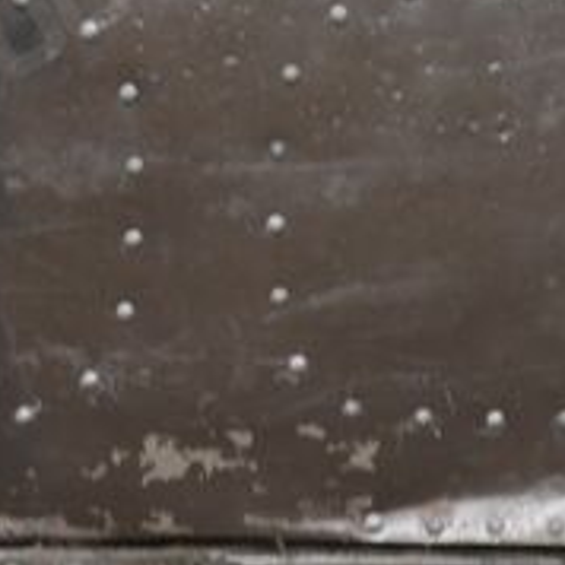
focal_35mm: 257
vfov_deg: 6.6
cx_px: 321
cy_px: -571
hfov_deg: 6.8
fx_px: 4746
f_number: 8
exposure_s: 1/100
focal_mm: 28
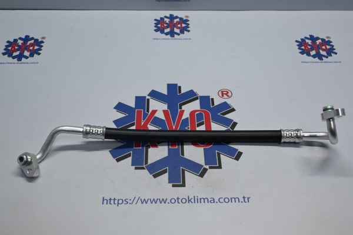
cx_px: 176
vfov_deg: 30.8
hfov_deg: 45.0
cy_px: 118
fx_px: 427
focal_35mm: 44
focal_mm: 29
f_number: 4.8
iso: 560
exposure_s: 1/125
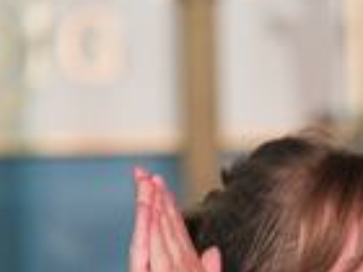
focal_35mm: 1481
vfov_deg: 1.0
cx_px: 363
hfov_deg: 1.3
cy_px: 605
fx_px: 15530
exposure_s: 1/640
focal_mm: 300
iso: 3200
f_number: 2.8
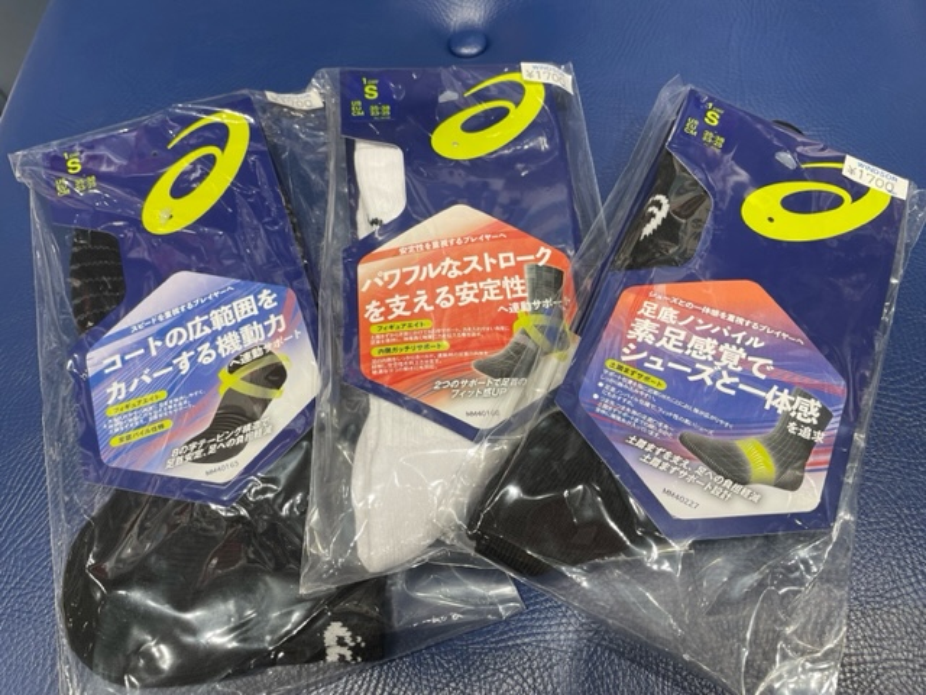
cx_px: 463
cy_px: 348
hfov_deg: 67.3
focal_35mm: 26
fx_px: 696
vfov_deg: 53.1
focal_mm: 4.2
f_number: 1.6
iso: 100
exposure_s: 1/121
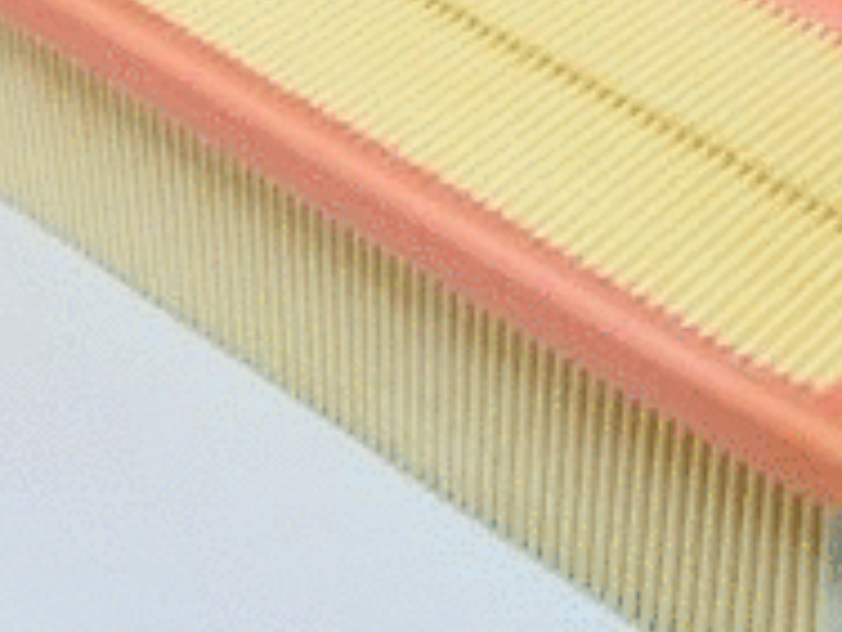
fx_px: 2092
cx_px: 340
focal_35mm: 86
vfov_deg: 17.0
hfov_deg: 22.7
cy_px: 112
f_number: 2.8
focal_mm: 6
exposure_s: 1/50
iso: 80
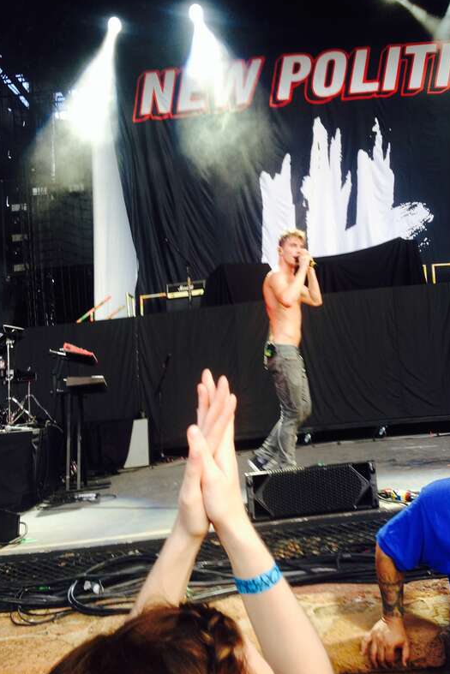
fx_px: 693
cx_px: 252
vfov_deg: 51.9
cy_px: 333
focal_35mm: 37
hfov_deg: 35.9
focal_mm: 4.28
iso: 50
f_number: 2.4
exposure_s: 1/203
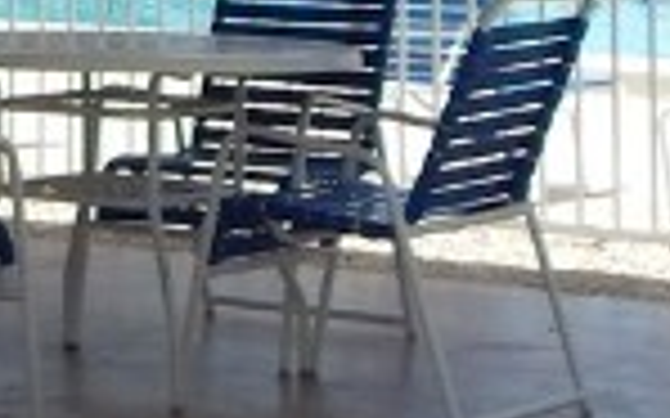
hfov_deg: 12.7
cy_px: -476
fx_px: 2920
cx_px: -171
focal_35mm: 160
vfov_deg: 7.8
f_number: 3
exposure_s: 1/1250
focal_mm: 4
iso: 125
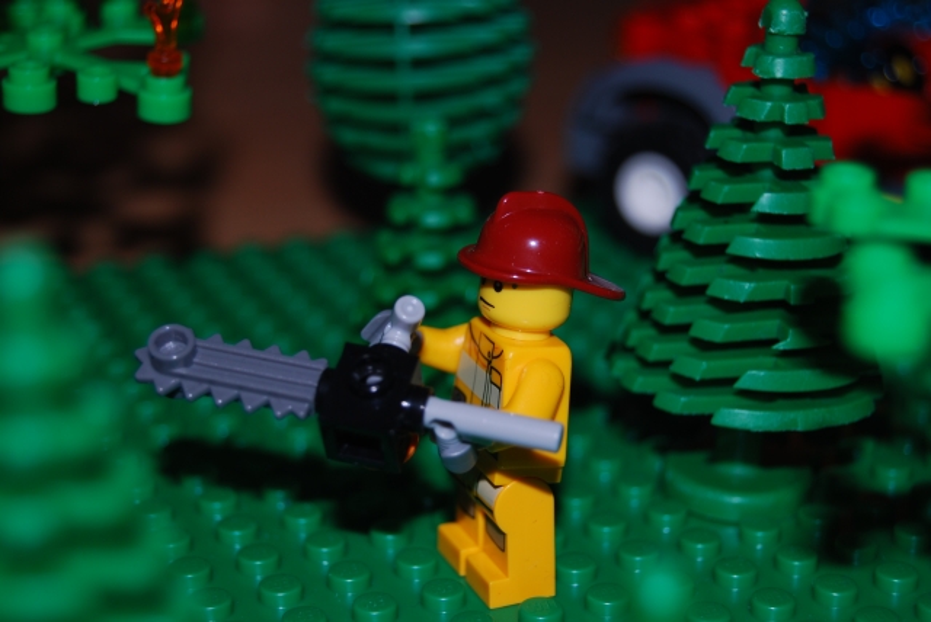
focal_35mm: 82
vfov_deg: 16.6
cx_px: 466
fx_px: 2135
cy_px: 311
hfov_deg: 24.6
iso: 100
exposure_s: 1/125
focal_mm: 55
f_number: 5.6
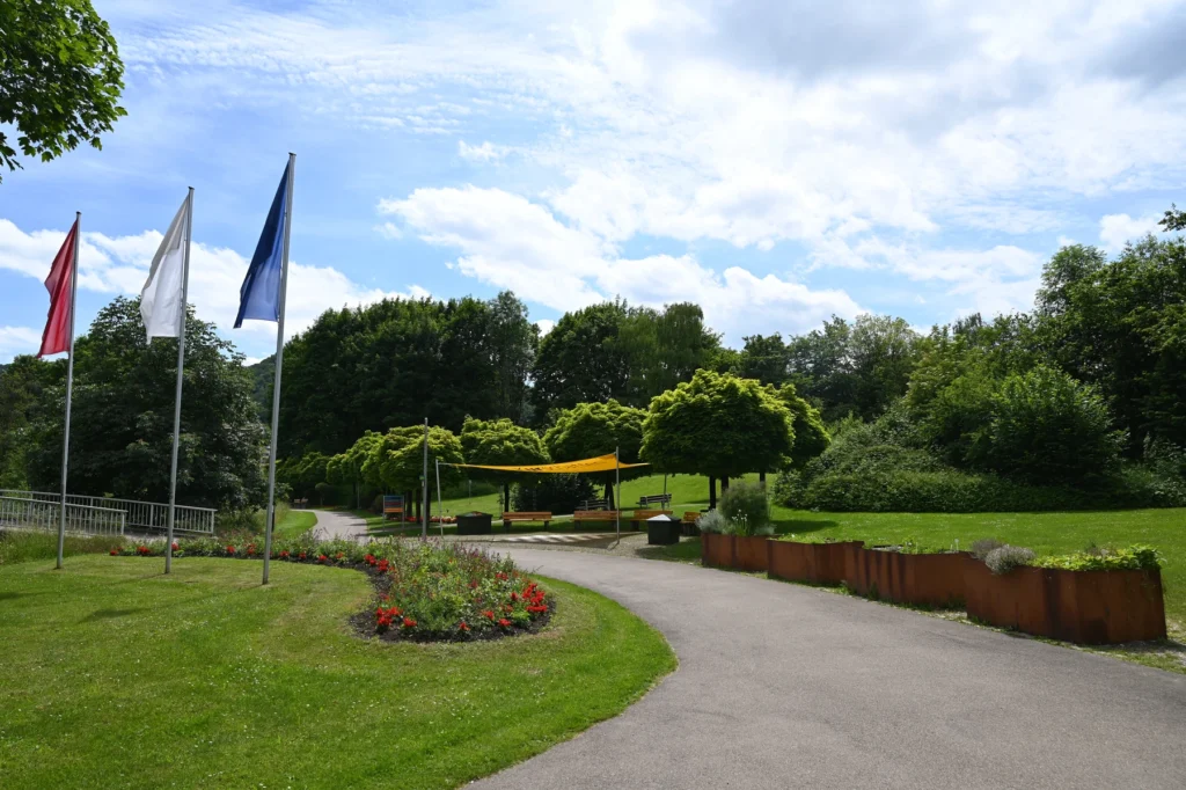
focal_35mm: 24
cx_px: 593
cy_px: 395
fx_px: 790
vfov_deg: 53.1
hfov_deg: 73.8
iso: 100
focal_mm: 24
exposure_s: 1/400
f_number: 7.1
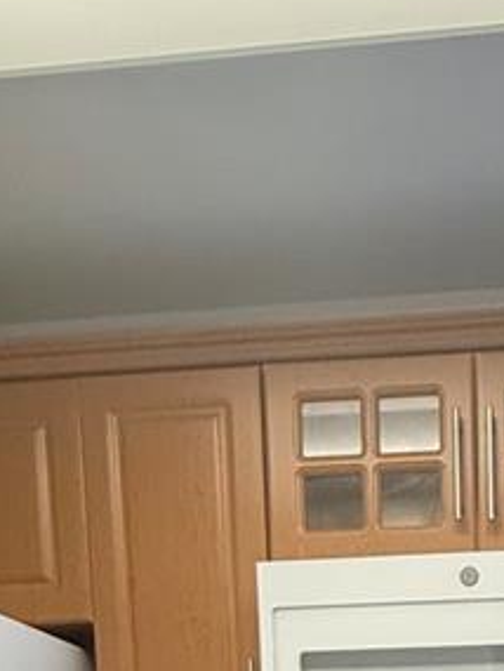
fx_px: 1145
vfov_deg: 24.4
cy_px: 1038
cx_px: 523
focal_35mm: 59
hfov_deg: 23.6
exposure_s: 1/60
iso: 400
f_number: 2.2
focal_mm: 2.22
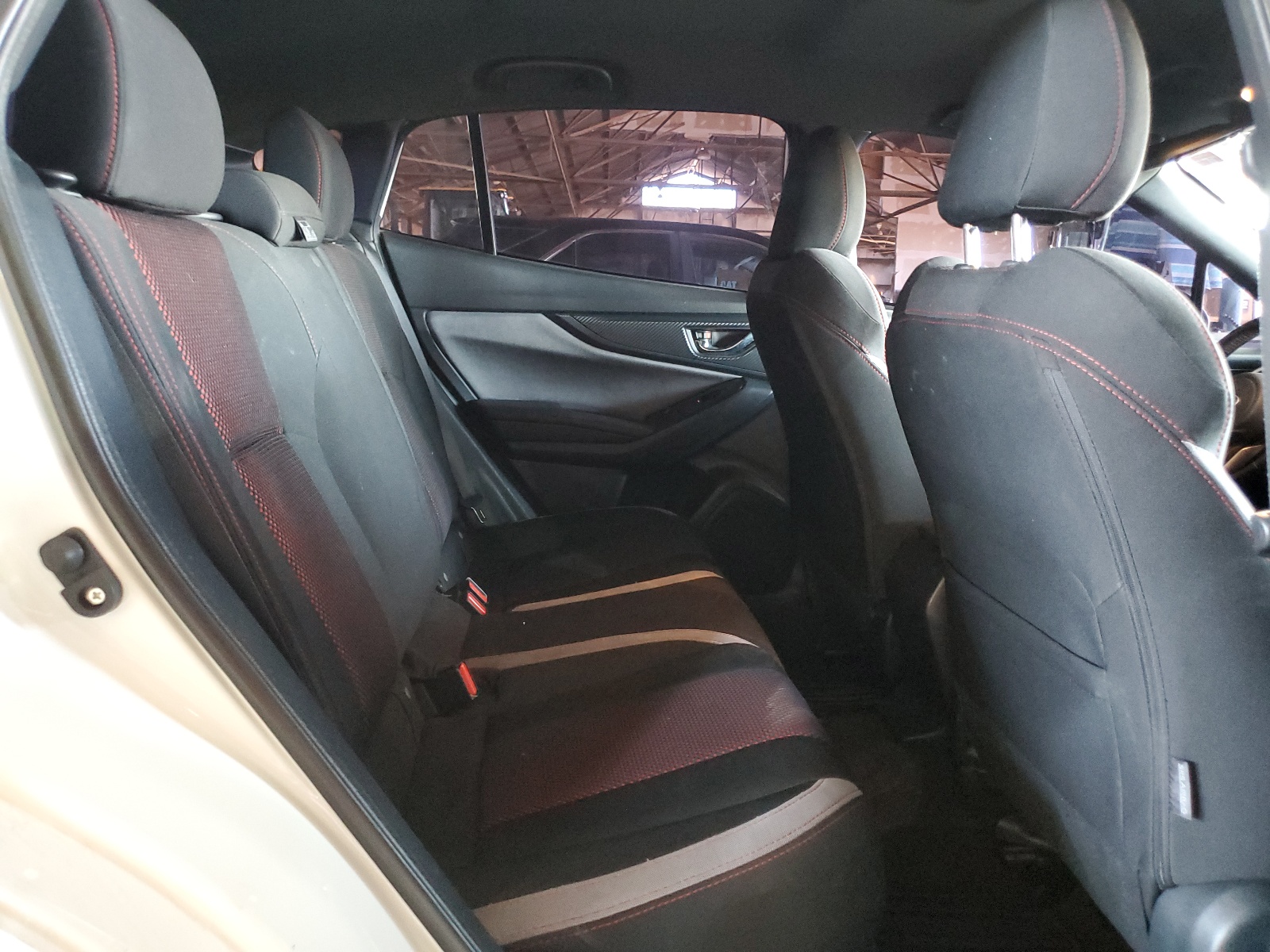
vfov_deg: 53.1
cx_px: 635
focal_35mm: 26
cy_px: 476
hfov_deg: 67.3
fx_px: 954
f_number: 1.5
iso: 496
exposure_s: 1/15
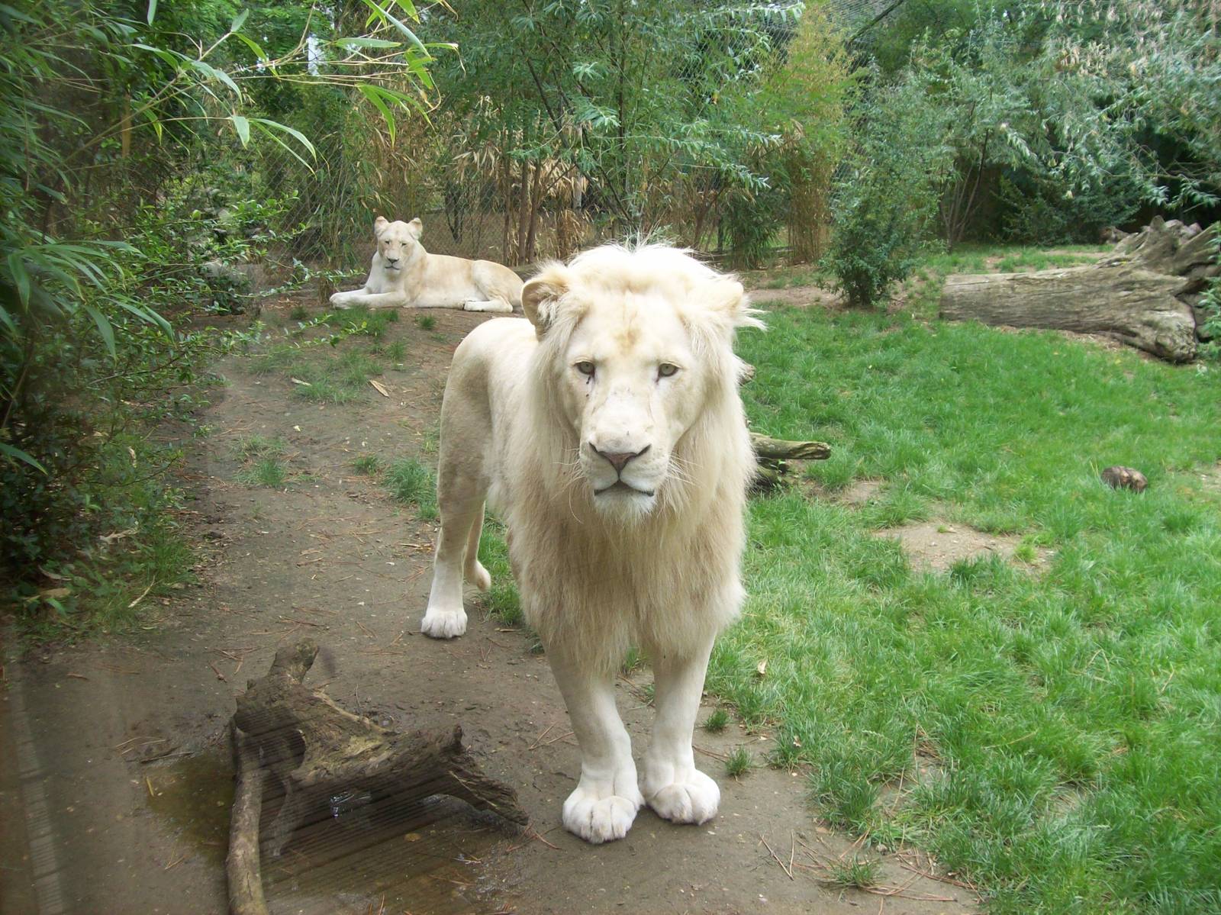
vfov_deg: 39.6
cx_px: 610
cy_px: 458
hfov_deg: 51.4
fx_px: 1269
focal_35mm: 36
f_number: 2.7
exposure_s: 1/165
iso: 80
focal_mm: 6
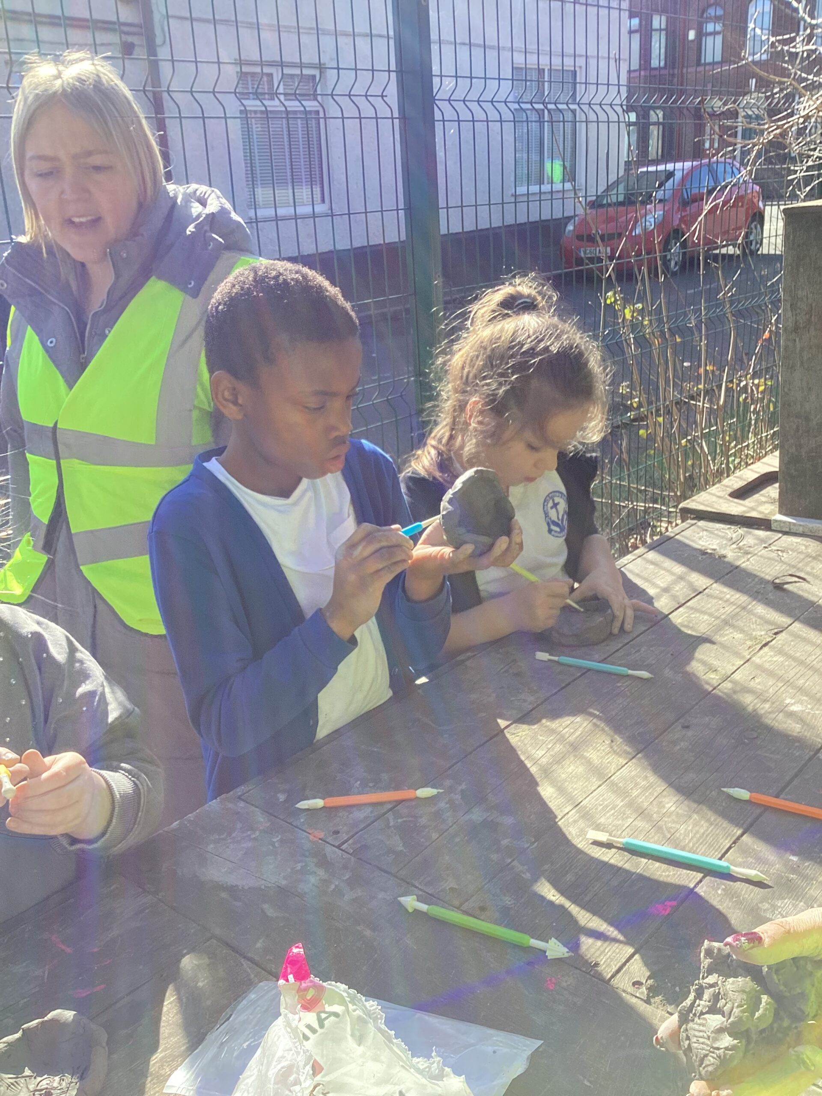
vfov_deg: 58.4
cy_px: 548
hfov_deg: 45.4
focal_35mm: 31
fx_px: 982
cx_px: 411
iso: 25
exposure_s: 1/306
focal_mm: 3.3
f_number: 2.4
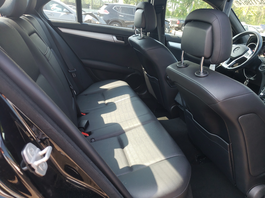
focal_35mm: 26
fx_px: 199
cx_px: 132
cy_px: 99
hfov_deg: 67.3
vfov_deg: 53.1
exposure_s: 1/120
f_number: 1.5
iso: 50
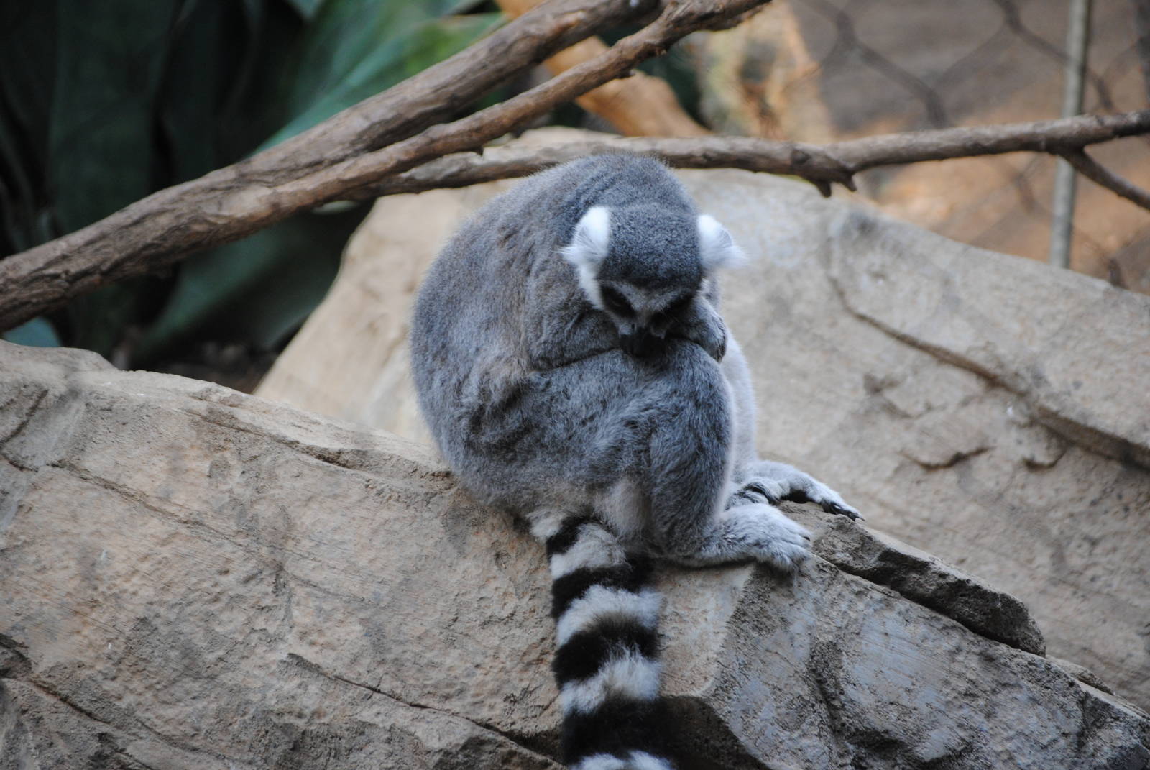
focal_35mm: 150
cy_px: 385
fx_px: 4797
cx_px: 575
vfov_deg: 9.2
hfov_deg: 13.7
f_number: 4.5
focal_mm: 100
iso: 400
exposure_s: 1/80
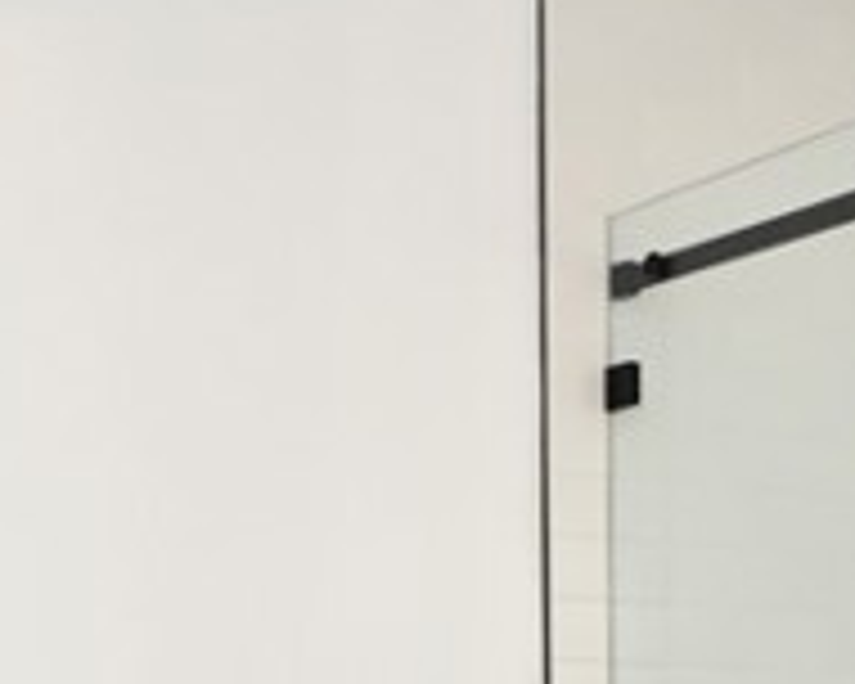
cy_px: 1078
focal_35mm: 76
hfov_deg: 25.0
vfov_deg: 17.7
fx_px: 1923
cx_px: 490
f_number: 5.6
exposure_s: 1/125
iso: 200
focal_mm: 10
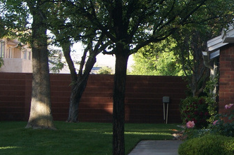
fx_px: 903
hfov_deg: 14.0
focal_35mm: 139
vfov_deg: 9.8
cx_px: 337
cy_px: 47
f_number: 6.3
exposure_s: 1/60
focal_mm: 30
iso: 100
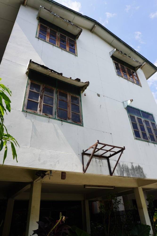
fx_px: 157
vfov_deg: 73.8
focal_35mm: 24
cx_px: 78
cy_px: 118
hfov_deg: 53.1
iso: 100
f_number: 9
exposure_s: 1/125
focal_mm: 16
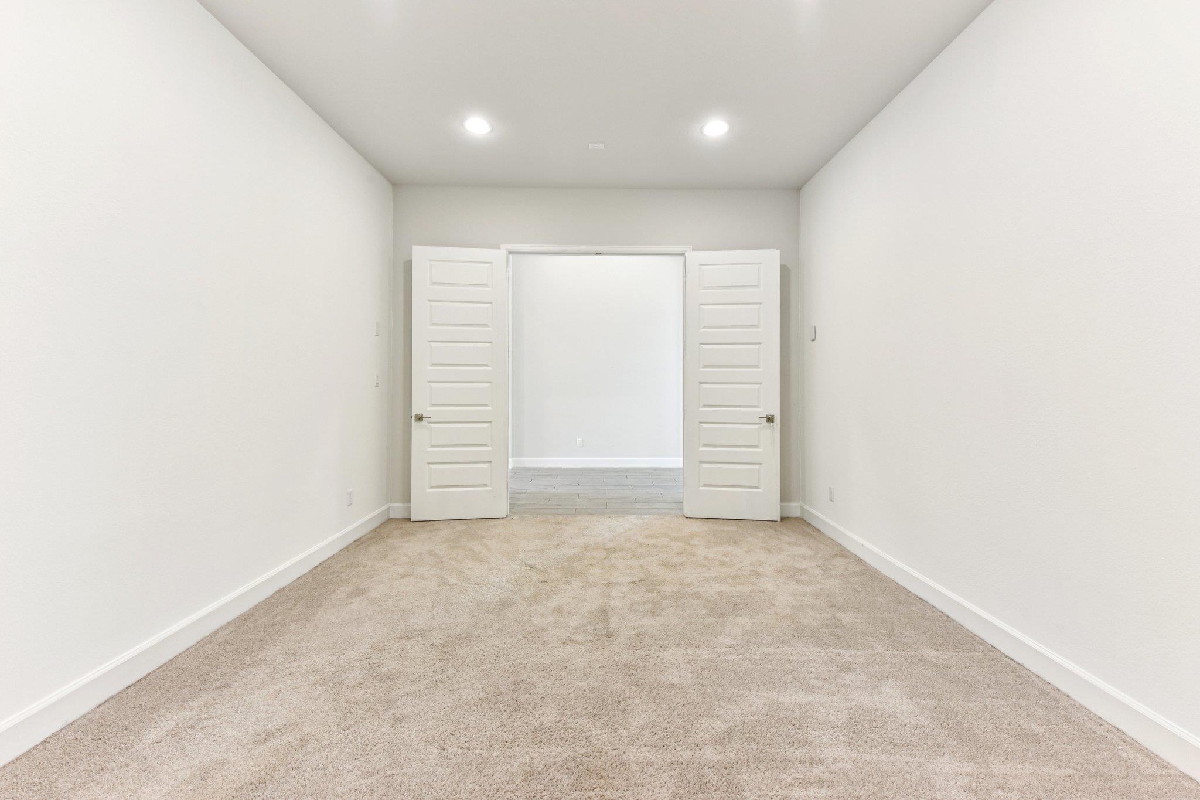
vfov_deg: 81.2
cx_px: 600
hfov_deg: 104.3
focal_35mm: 14
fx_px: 467
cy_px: 400
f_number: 8
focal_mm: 14
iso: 500
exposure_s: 1/15
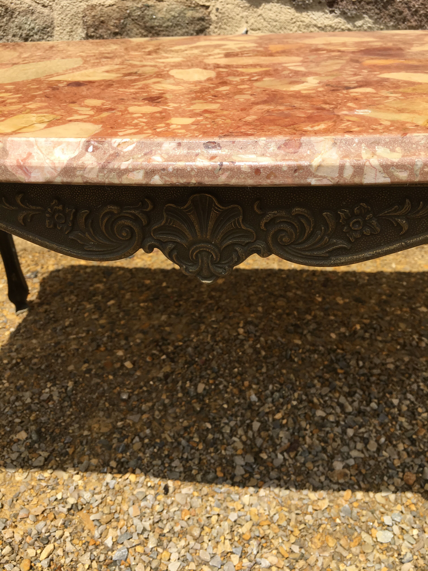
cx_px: 214
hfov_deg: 48.2
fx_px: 478
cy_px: 286
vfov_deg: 61.7
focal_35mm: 29
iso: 25
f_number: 2.2
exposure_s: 1/1374
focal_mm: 4.15
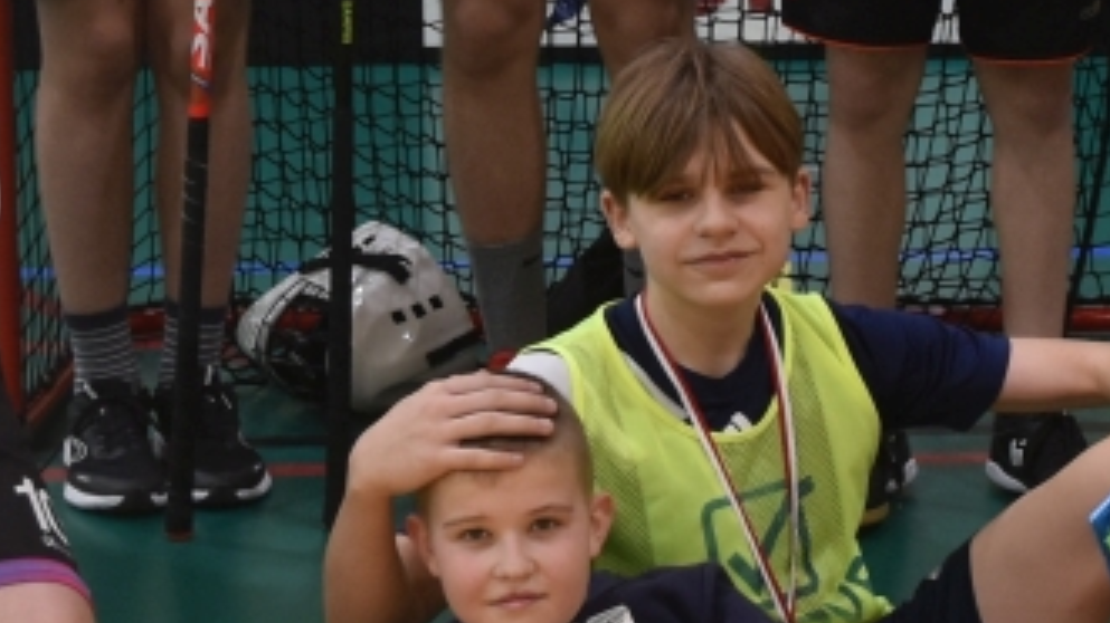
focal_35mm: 167
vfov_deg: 7.2
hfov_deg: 12.9
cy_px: -263
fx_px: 4914
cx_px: 637
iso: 400
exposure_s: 1/60
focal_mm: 22
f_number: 4
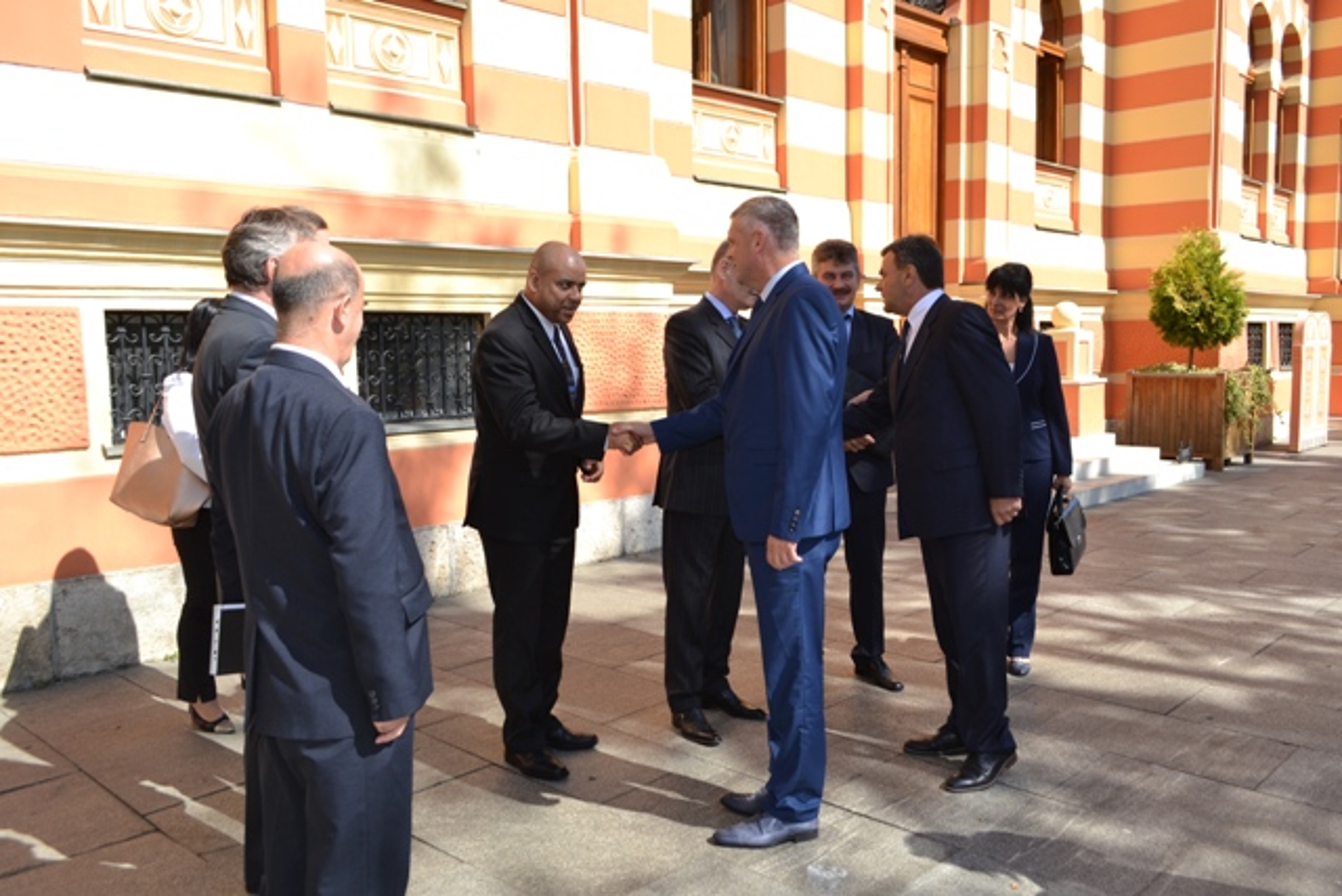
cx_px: 671
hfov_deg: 61.9
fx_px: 1119
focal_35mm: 30
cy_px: 448
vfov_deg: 43.6
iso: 100
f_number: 7.1
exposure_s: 1/200
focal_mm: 20
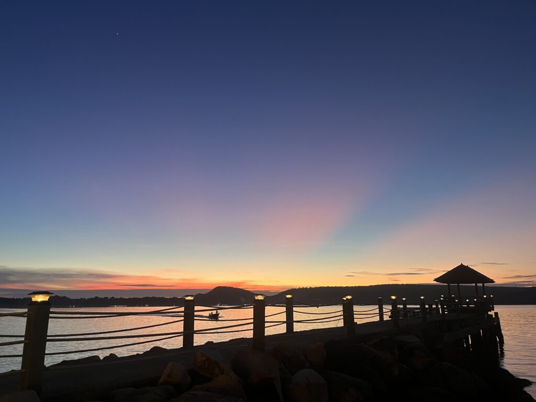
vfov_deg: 53.1
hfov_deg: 67.3
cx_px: 268
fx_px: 403
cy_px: 201
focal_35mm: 26
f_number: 1.6
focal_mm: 5.1
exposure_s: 1/50
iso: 200
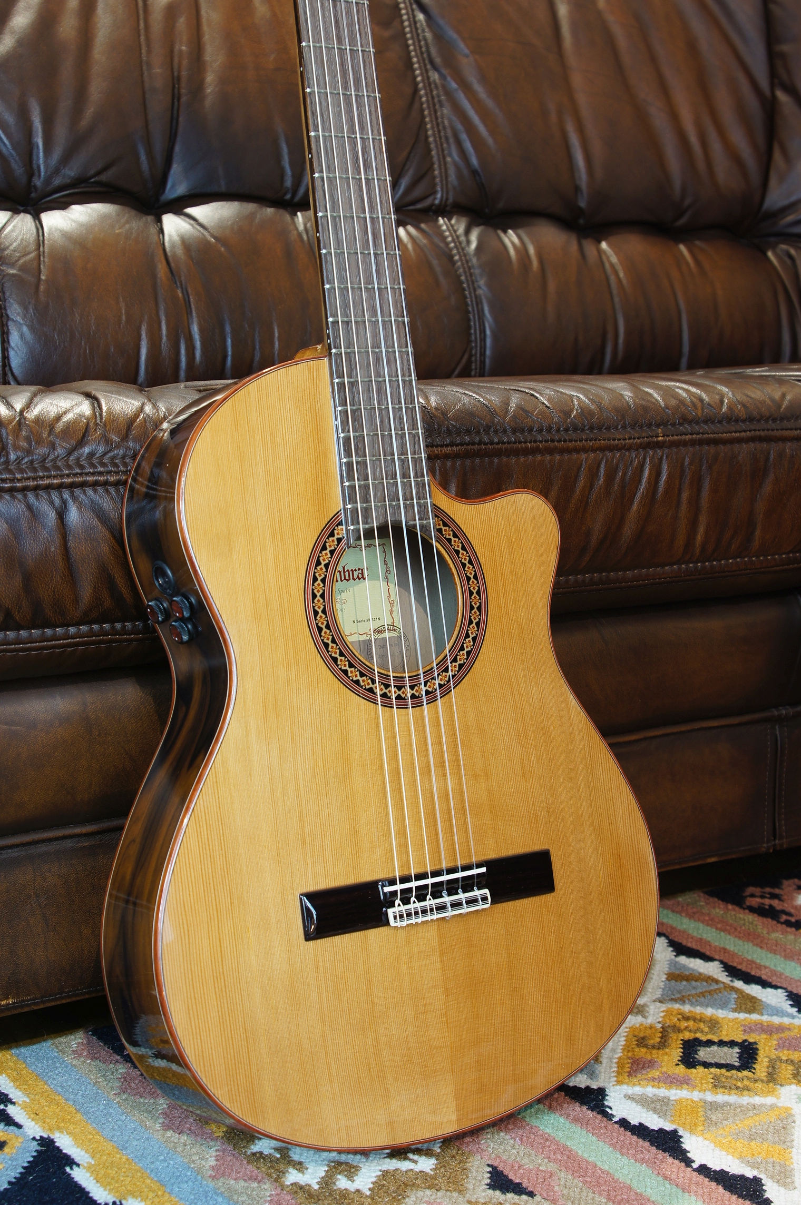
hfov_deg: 25.7
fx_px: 1756
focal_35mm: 52
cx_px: 400
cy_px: 602
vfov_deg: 37.9
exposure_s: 1/3
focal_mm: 35
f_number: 7.1
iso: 100
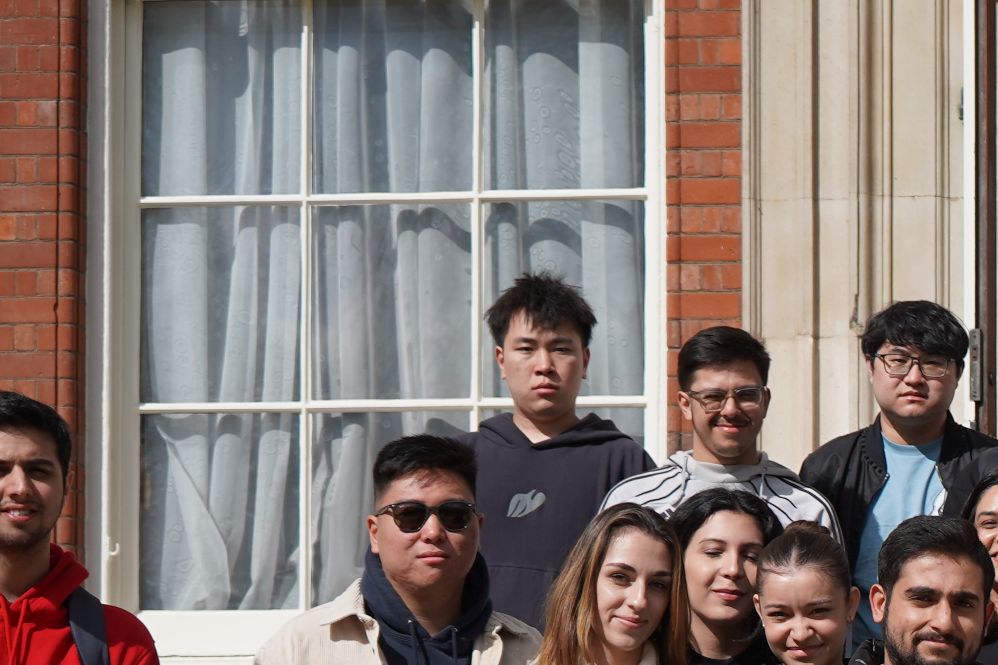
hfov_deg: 14.4
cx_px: 1351
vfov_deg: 9.9
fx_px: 3769
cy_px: 822
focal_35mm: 136
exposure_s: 1/1600
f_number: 4.5
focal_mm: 40
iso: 100
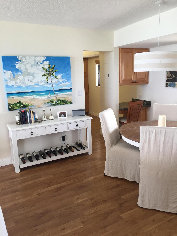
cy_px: 118
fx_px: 198
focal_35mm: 29
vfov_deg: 61.7
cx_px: 88
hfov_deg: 48.2
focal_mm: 4.15
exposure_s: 1/30
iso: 32
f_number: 2.2
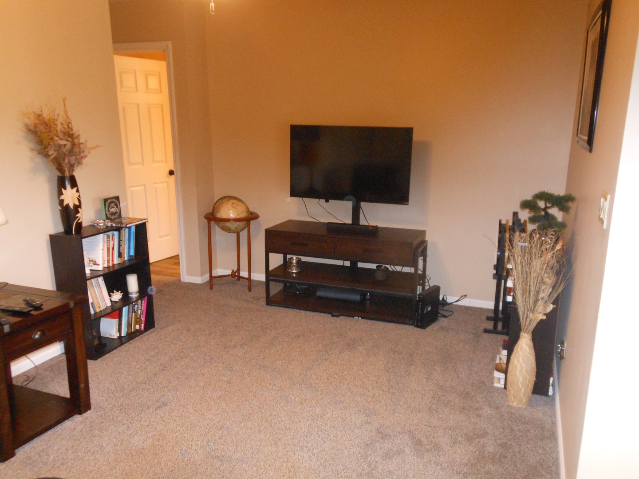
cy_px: 240
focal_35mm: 29
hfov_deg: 61.7
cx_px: 320
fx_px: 535
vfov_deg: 48.2
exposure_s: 1/25
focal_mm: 5.2
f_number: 3.3
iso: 500
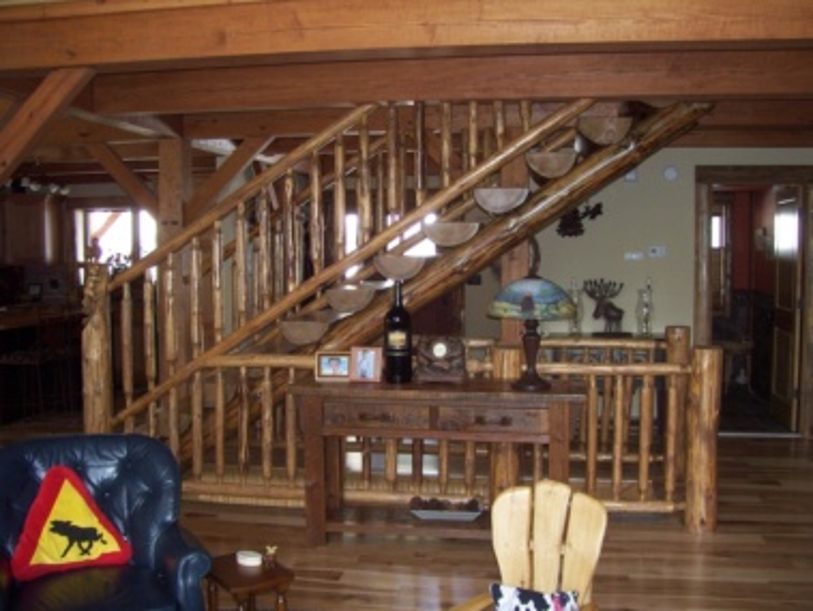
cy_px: 306
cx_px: 406
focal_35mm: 36
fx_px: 846
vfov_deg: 39.7
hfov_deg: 51.3
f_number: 2.7
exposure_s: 1/60
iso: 200
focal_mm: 6
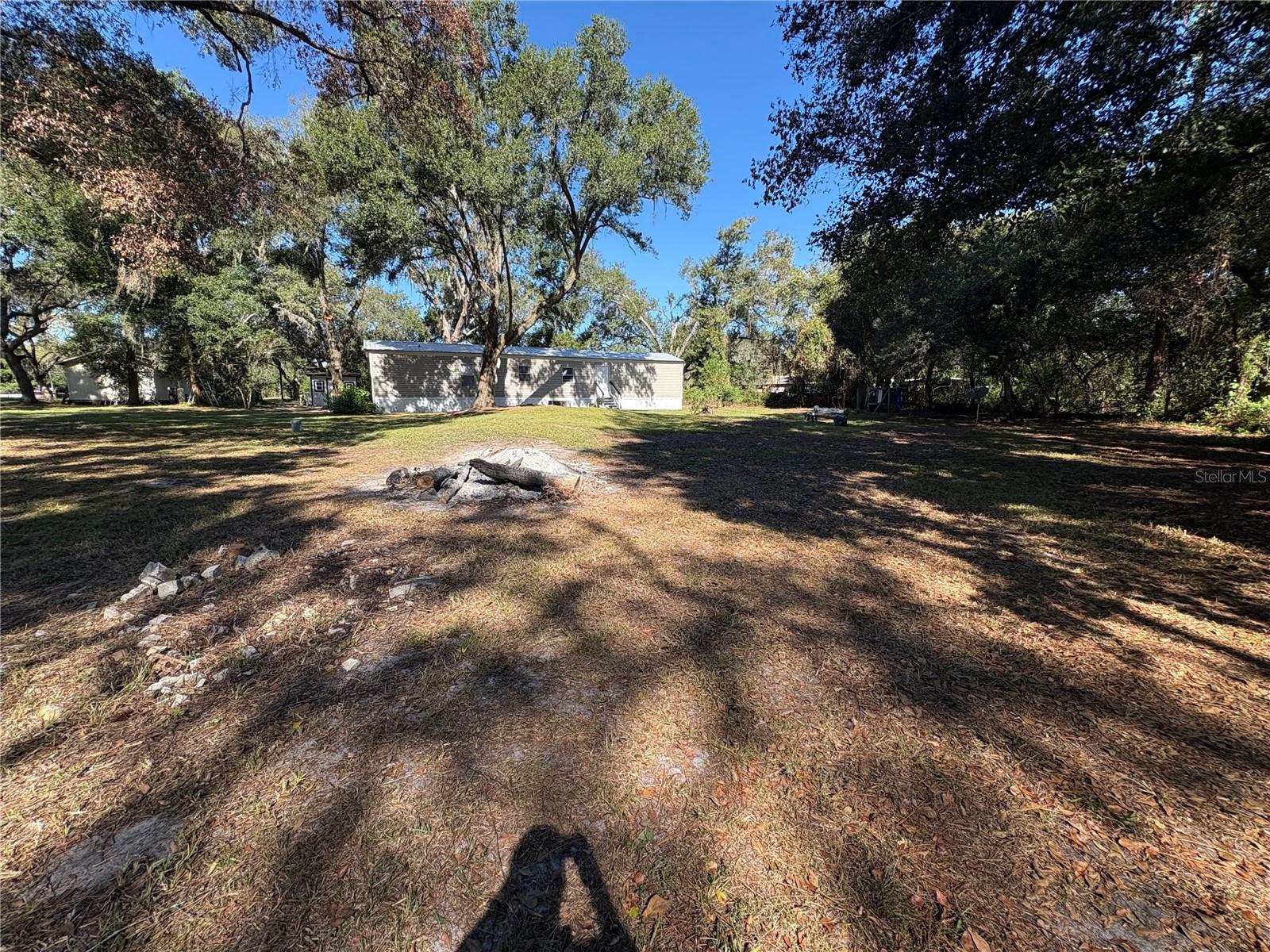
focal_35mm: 14
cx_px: 635
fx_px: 514
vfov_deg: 85.7
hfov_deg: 102.1
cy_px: 476
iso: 50
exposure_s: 1/693
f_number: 2.2
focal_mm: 2.22
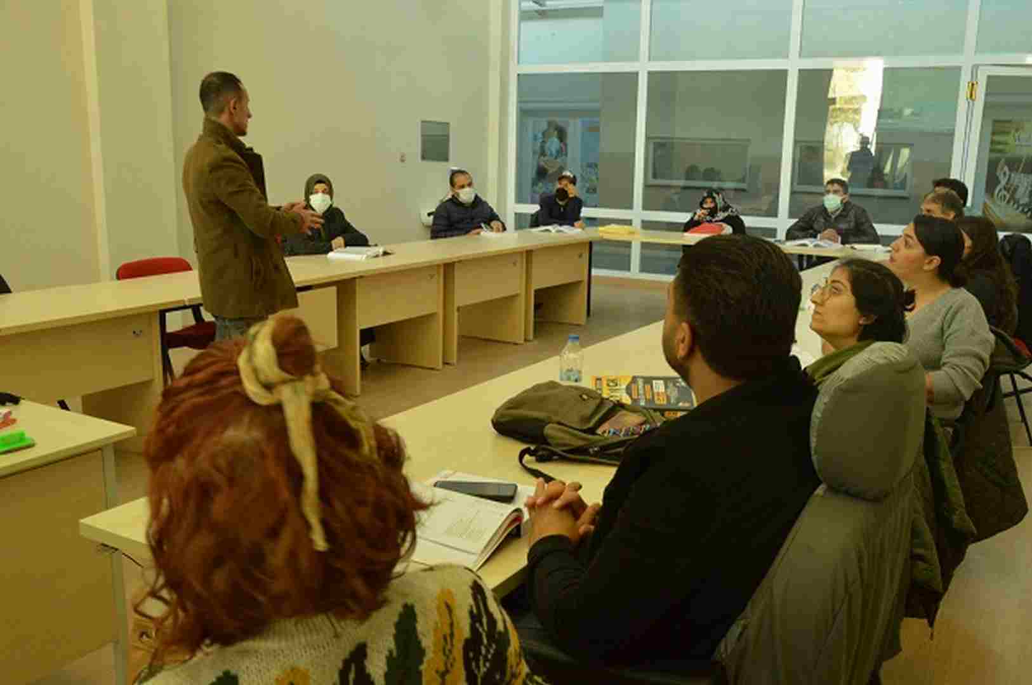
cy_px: 342
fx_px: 945
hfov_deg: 57.3
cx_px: 516
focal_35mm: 33
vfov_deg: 39.9
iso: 1250
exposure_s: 1/50
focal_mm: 22
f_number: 6.3
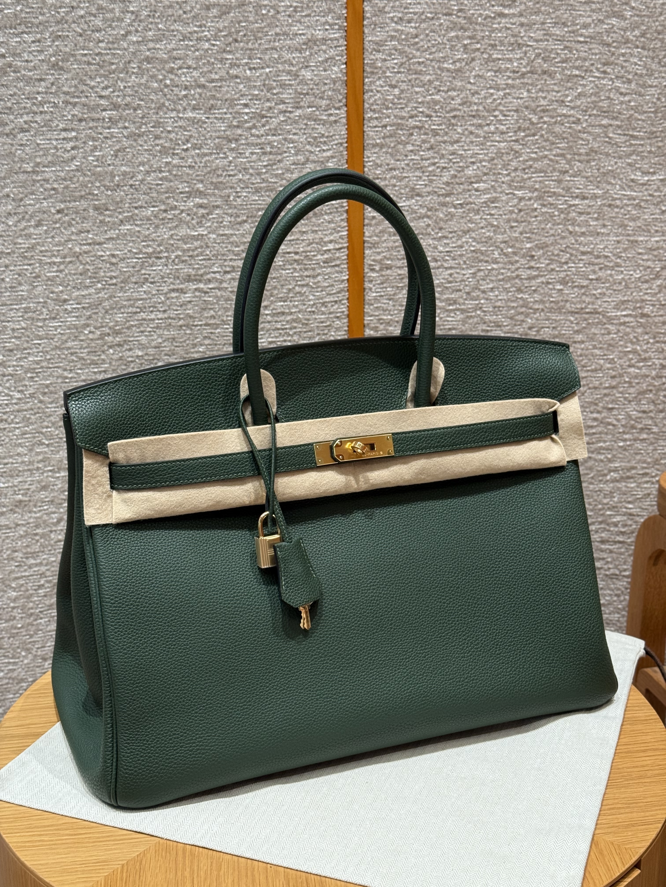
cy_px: 444
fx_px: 1231
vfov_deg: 39.7
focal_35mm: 48
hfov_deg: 30.3
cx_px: 333
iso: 125
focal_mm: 6.76
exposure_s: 1/100
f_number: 1.78
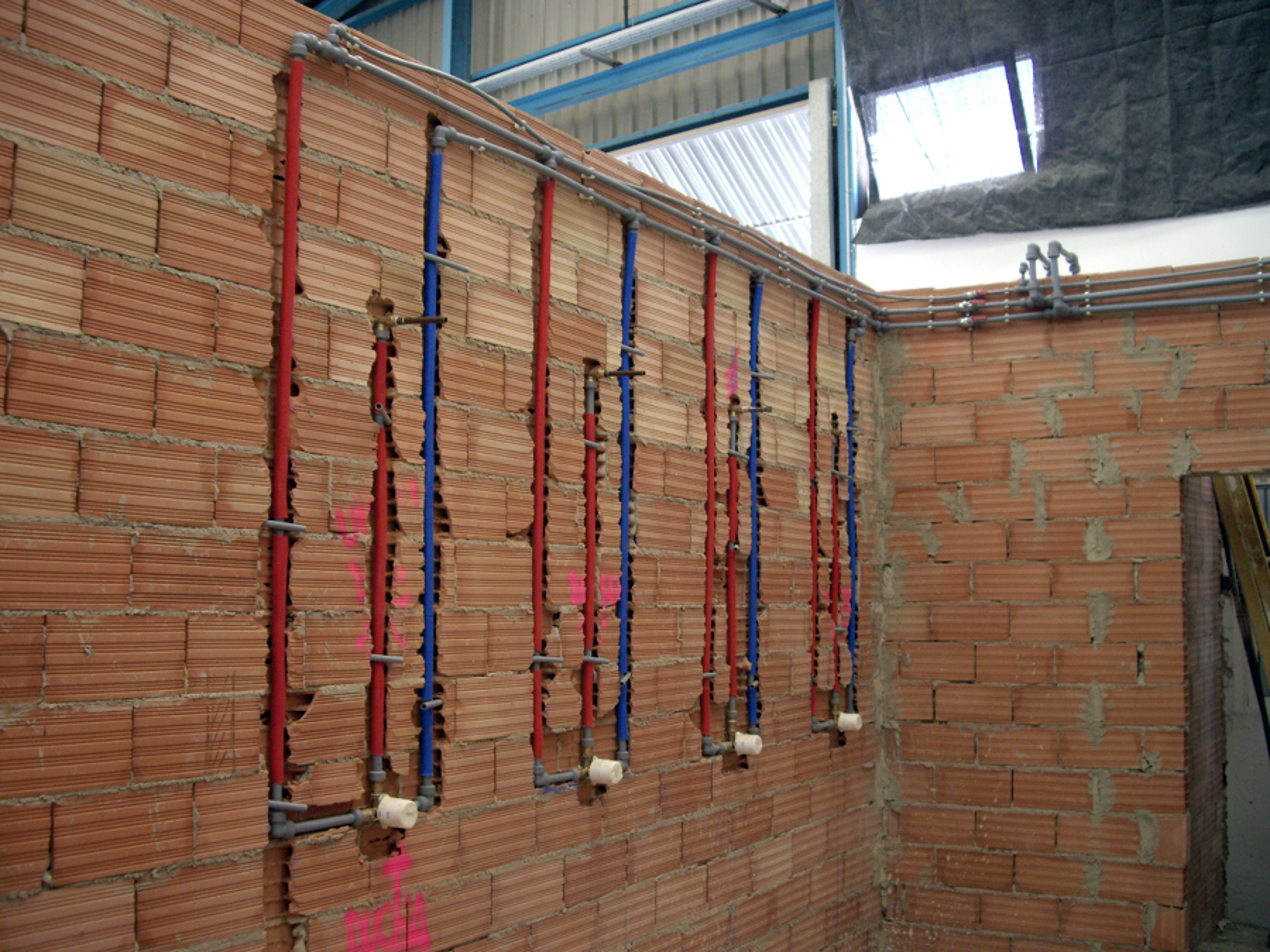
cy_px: 476
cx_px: 635
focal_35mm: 38
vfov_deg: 37.7
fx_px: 1394
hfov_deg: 49.0
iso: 200
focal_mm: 7.9
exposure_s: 1/60
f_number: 2.8
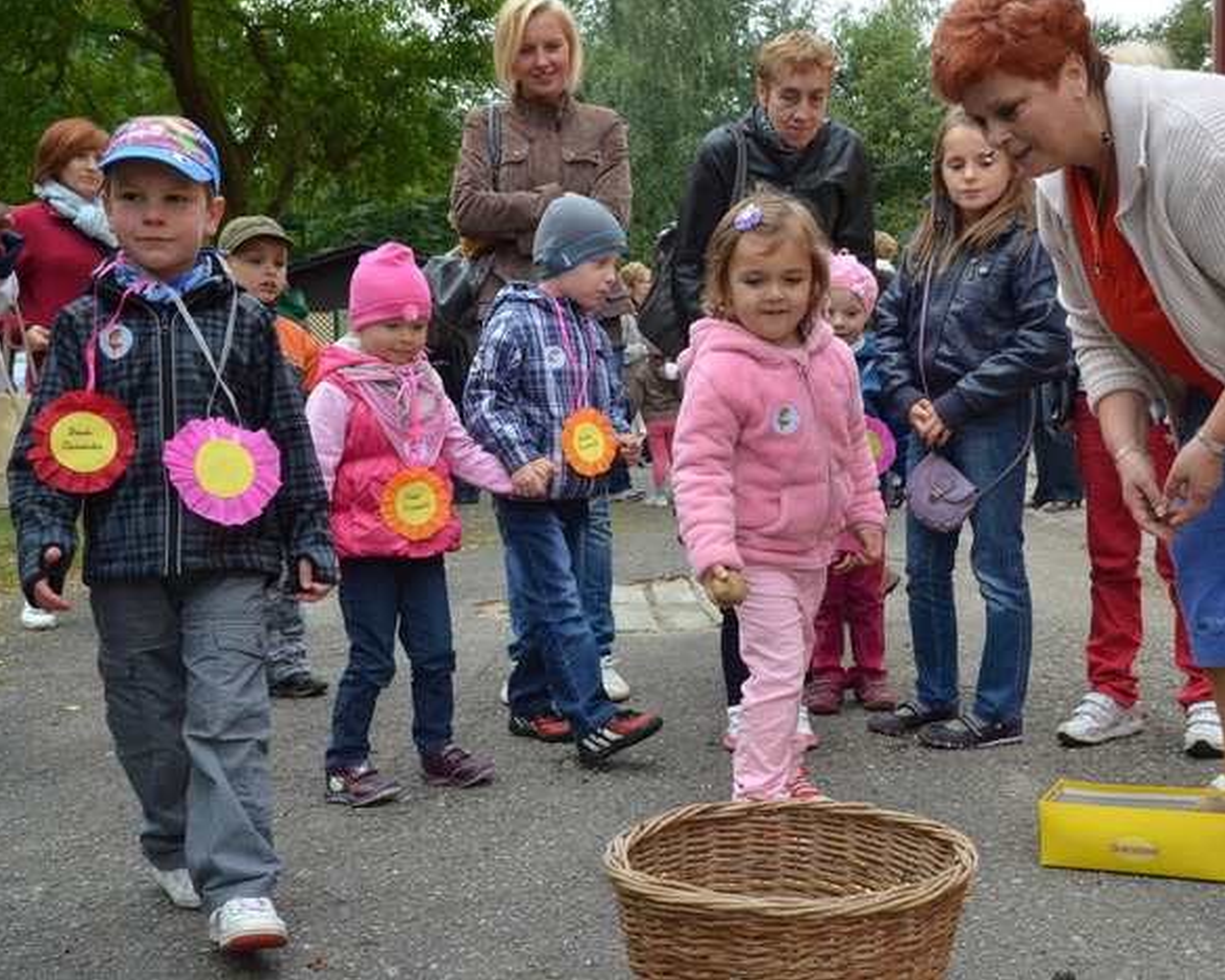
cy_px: 489
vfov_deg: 36.5
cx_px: 736
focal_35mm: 41
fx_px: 1486
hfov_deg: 44.6
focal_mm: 24
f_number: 11
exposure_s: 1/500
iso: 1600
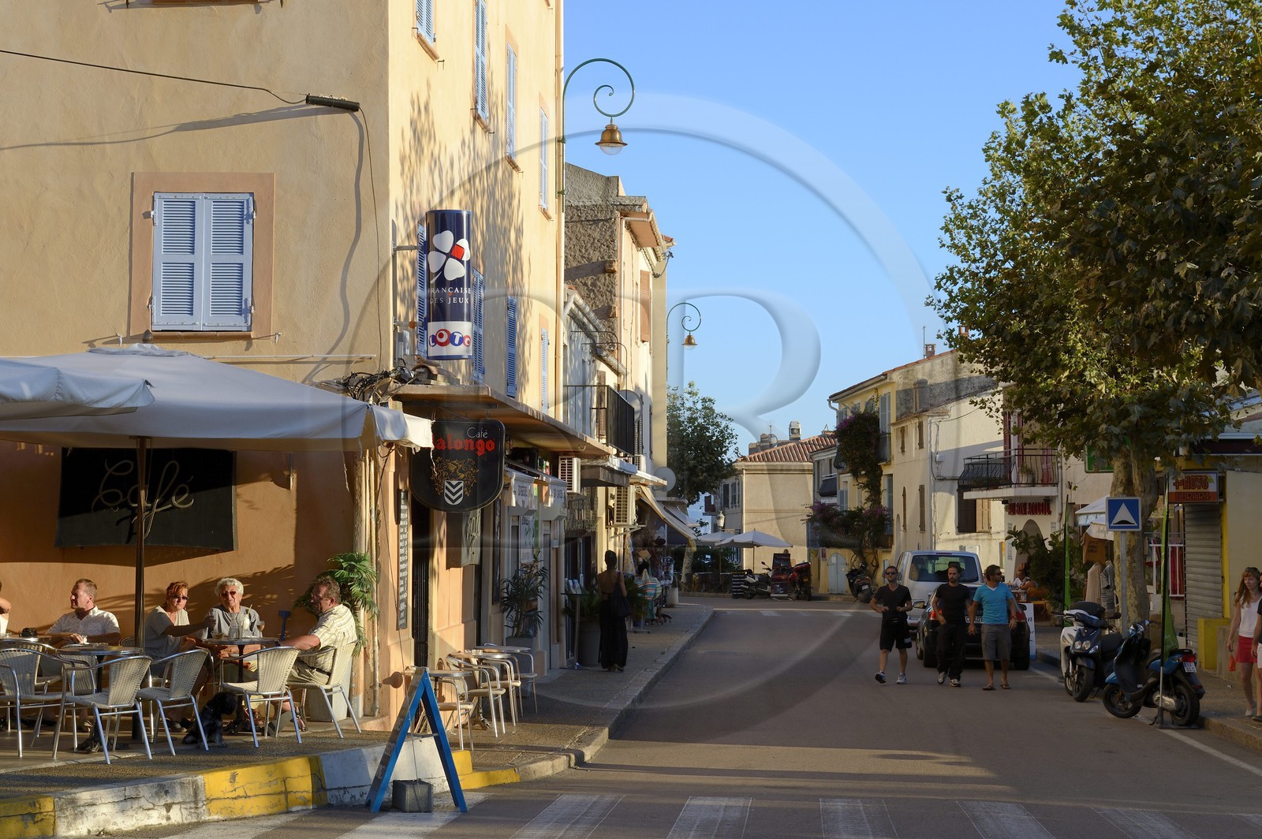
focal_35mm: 58
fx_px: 2032
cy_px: 420
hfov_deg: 34.5
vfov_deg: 23.3
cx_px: 631
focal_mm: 58
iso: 200
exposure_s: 1/160
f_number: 10
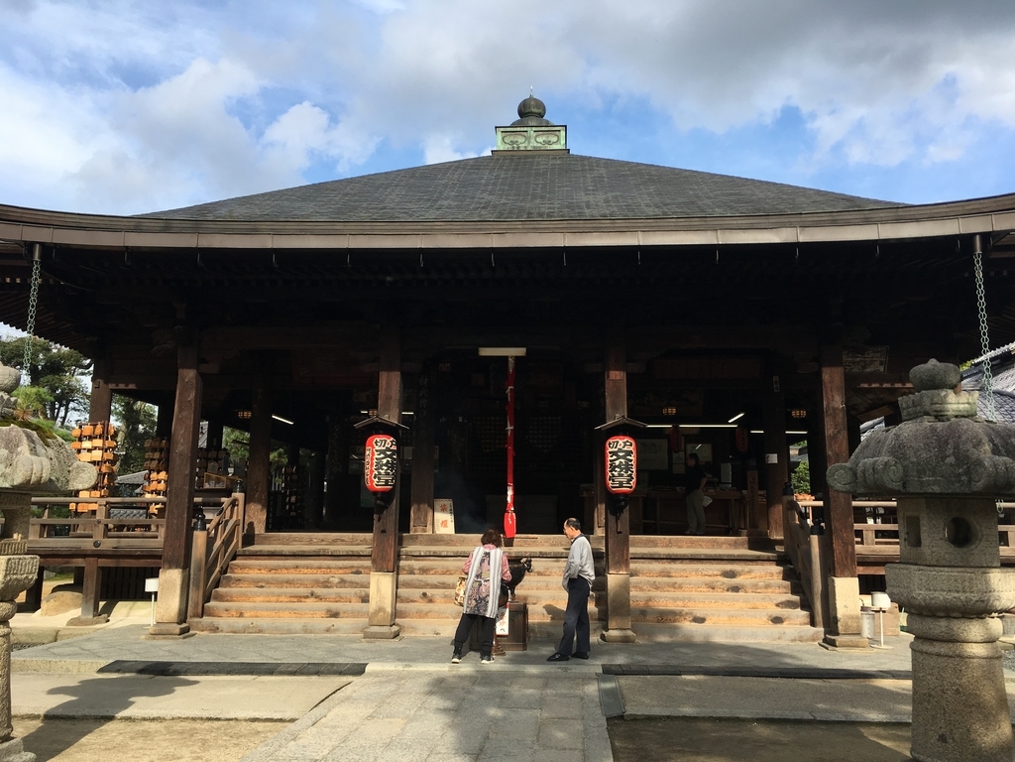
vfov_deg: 48.2
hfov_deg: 61.7
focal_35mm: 29
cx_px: 508
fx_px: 850
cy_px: 381
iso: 25
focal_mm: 4.15
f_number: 2.2
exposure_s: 1/1026
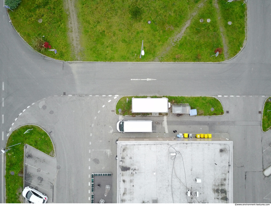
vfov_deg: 53.5
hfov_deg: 67.0
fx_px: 205
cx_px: 136
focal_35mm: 26
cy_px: 103
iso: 378
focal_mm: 4.73
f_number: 2.2
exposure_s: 1/12.5
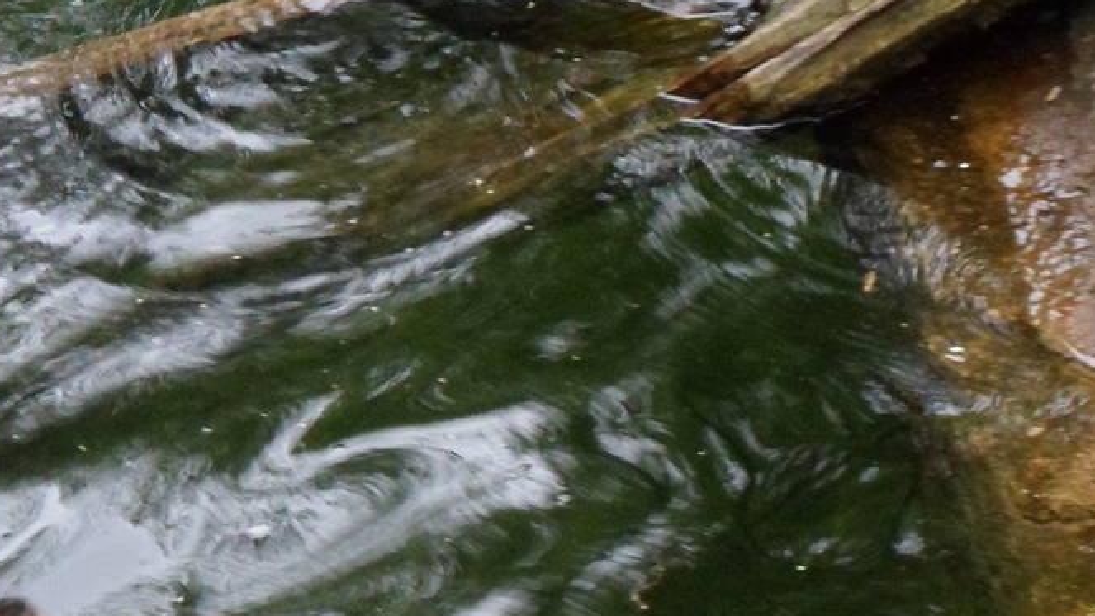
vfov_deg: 5.5
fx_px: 6417
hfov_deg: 9.7
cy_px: 669
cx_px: 139
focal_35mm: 221
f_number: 5.1
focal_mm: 14
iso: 320
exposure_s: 1/45
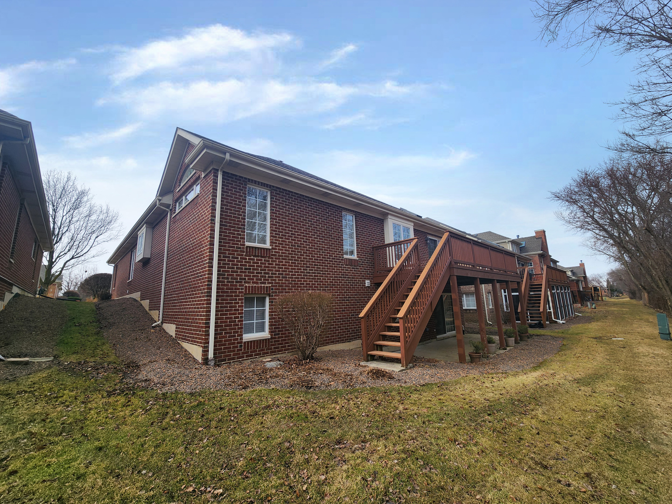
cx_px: 336
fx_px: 252
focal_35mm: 13
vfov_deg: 89.9
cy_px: 252
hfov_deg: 106.2
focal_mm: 2.2
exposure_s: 1/1468
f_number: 2.2
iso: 50
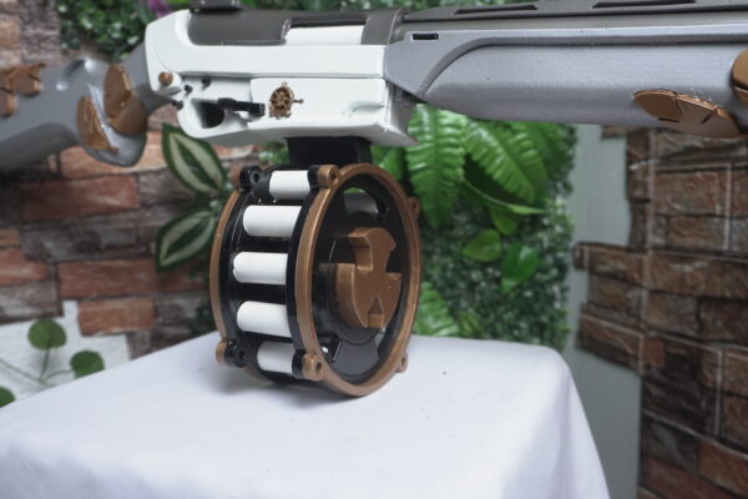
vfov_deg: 40.0
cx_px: 374
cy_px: 250
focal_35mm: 33
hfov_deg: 57.2
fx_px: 686
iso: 500
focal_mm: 22
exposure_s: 1/50
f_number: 4.5
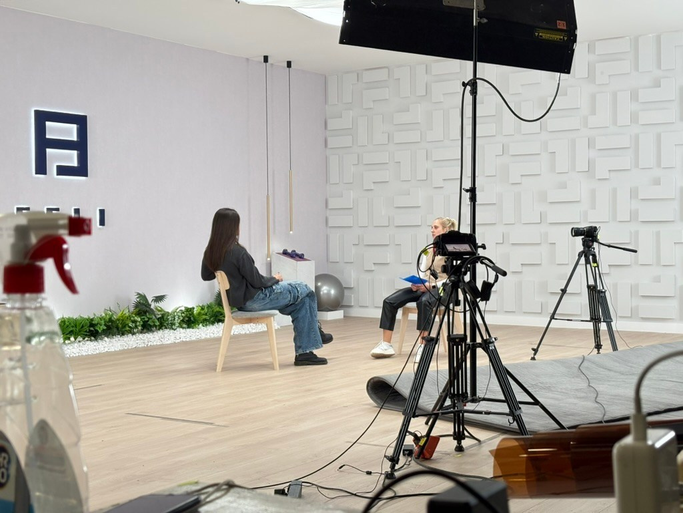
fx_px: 1026
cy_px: 256
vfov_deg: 28.0
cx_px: 342
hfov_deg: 36.8
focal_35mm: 52
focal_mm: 5.96
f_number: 1.6
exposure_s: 1/100
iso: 160
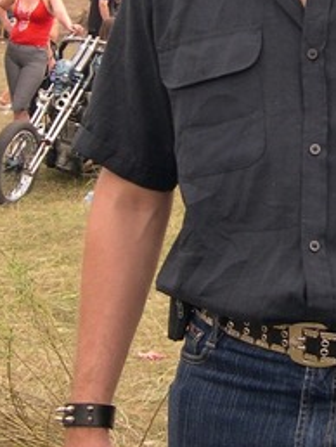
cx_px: 343
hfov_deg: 13.8
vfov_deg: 18.3
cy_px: 76
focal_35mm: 106
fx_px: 1370
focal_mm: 8
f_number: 2.8
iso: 100
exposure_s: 1/550
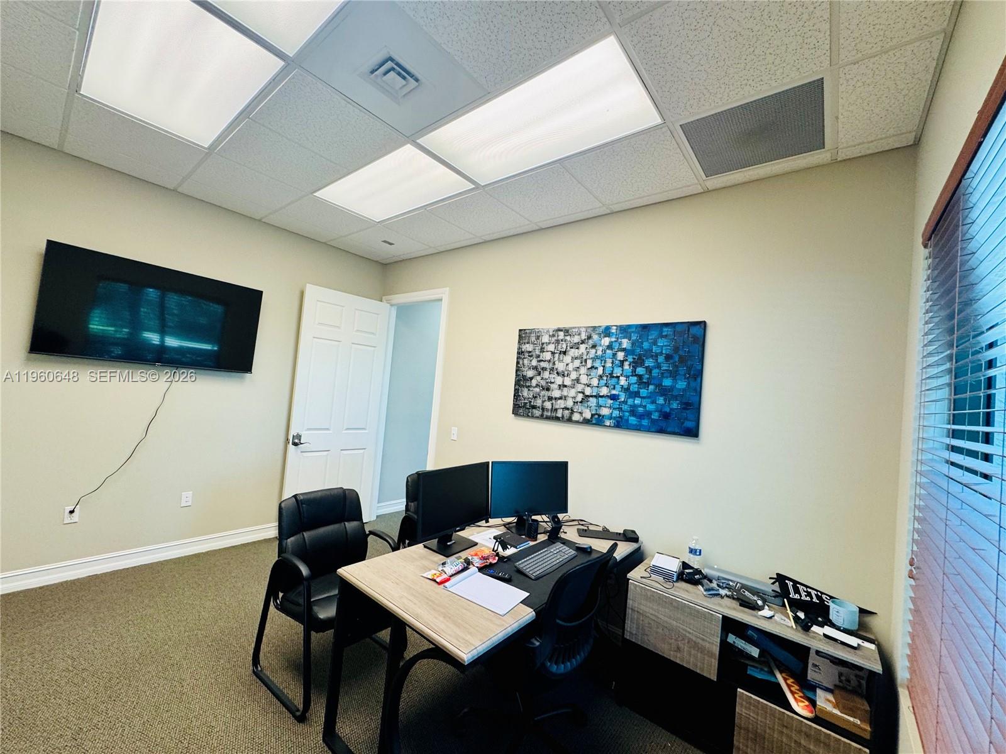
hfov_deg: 102.1
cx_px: 503
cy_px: 377
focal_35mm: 14
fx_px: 407
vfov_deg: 85.7
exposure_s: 1/120
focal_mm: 2.22
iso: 160
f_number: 2.2
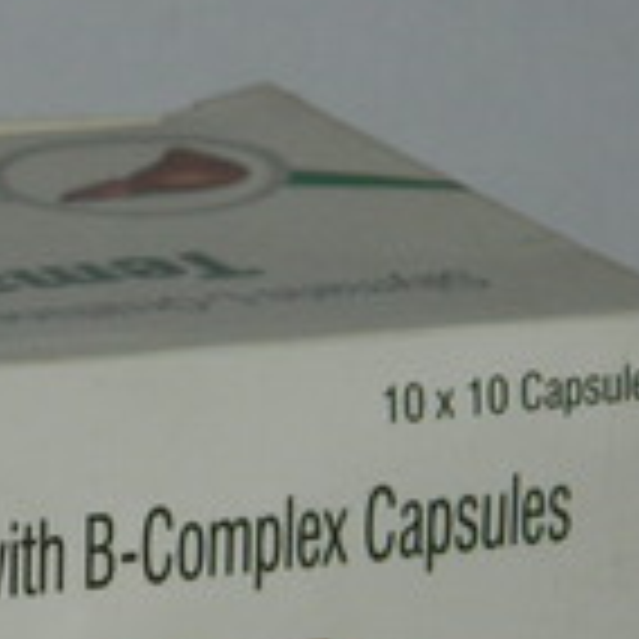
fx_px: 6704
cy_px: 727
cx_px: -158
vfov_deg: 5.4
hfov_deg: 5.4
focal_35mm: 321
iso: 200
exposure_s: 1/60
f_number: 4.5
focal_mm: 18.6
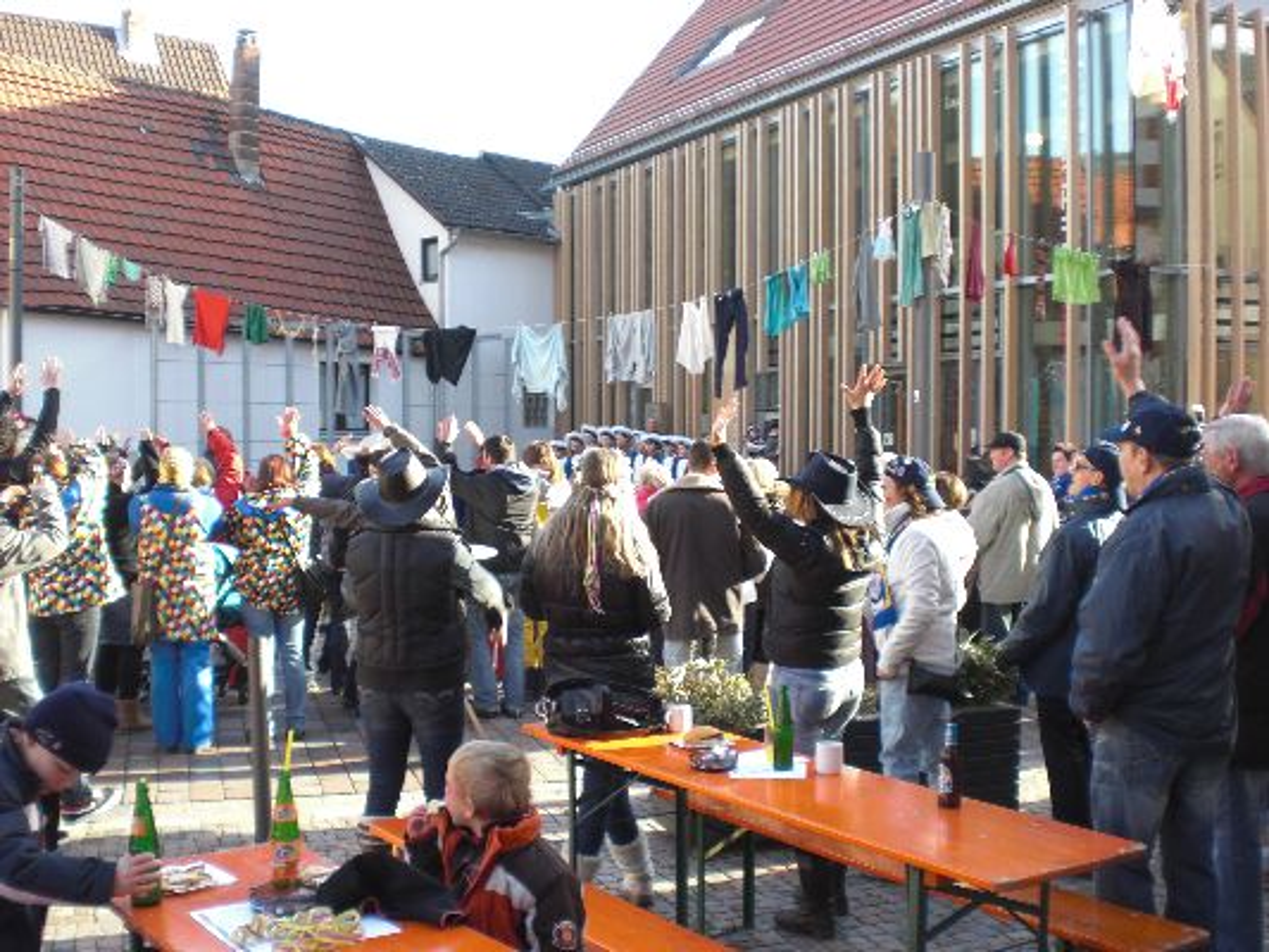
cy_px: 476
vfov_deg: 37.7
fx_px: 1393
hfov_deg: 49.0
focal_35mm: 38
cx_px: 634
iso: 64
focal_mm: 6.3
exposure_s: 1/100
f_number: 3.1
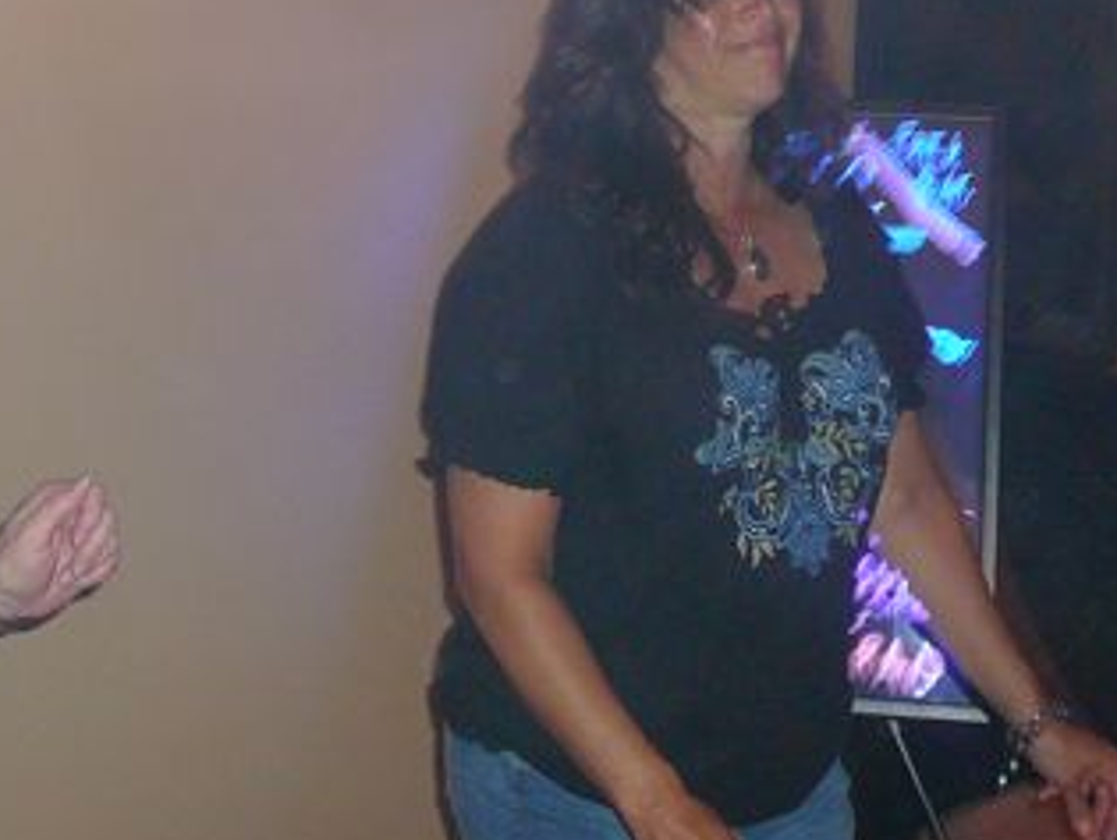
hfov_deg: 27.3
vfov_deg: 20.4
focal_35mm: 71
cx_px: 472
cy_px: 128
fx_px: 2294
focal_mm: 5.2
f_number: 2.8
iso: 160
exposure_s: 1/8
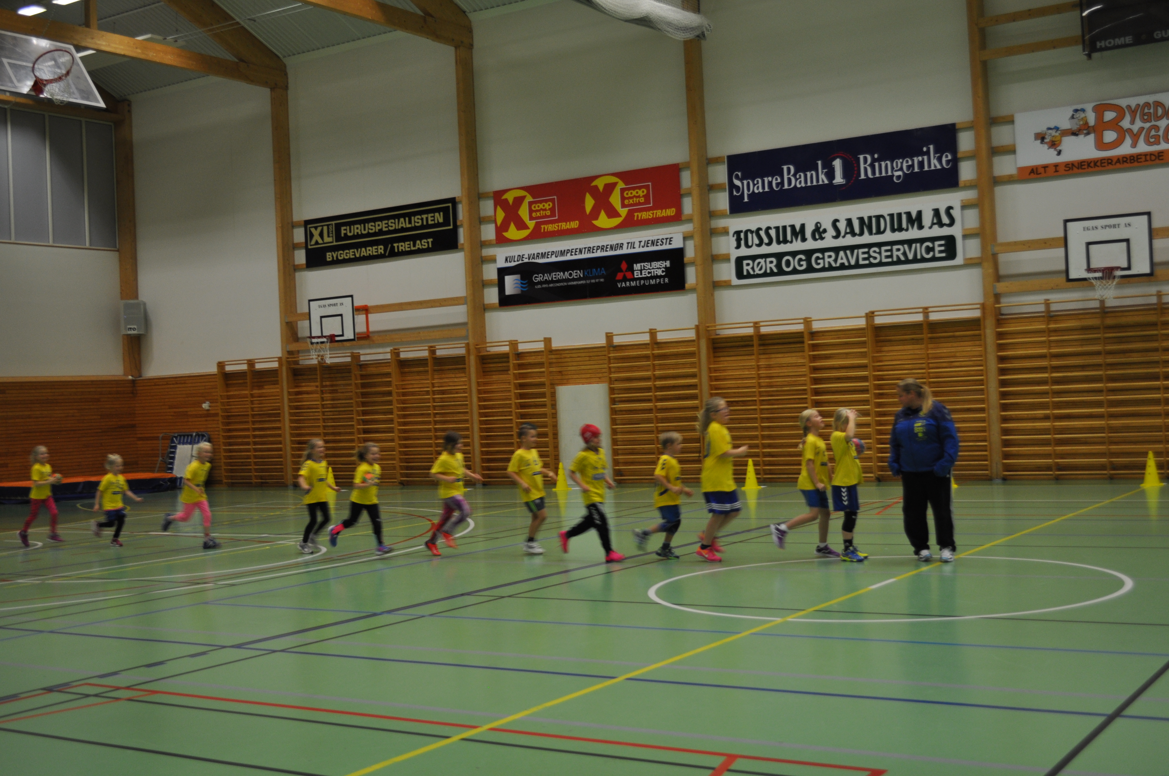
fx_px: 1411
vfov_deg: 30.8
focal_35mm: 44
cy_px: 388
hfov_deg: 45.0
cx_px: 584
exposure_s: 1/60
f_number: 4.5
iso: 400
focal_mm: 29
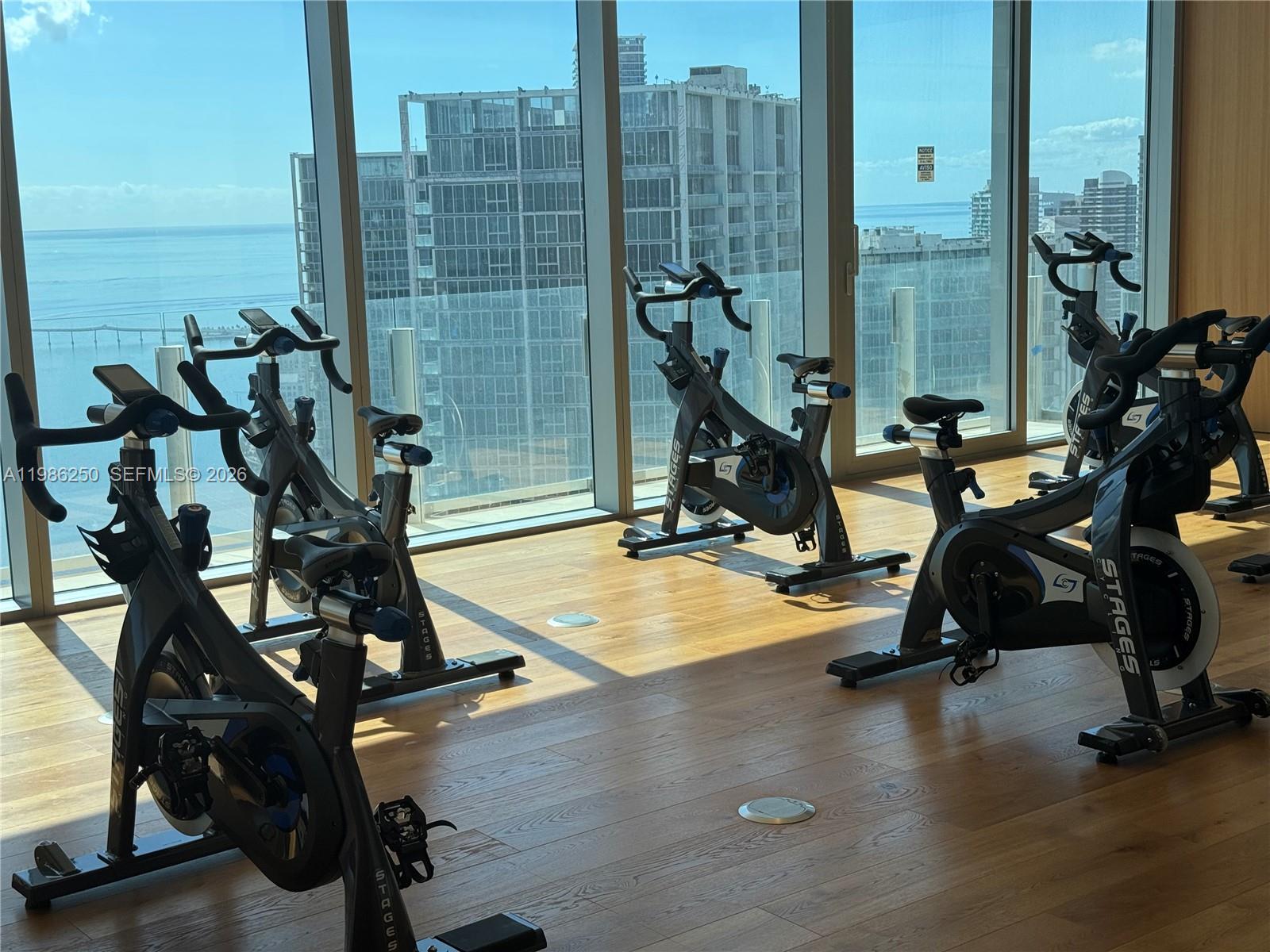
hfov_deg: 39.7
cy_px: 476
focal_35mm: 48
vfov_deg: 30.3
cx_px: 635
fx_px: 1761
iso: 64
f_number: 1.78
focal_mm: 6.76
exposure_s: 1/1681
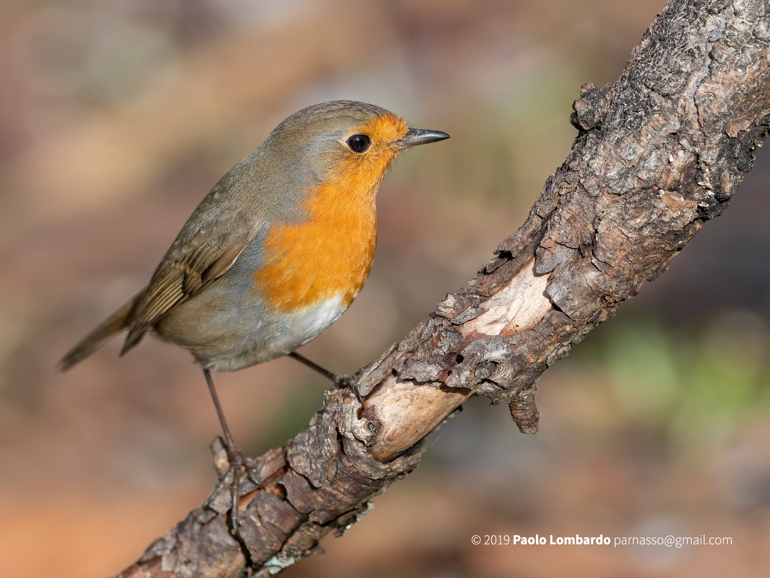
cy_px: 289
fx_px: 13369
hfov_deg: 3.3
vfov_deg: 2.5
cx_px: 385
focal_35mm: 601
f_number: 4.5
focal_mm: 300
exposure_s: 1/2000
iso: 400
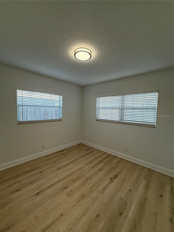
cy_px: 116
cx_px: 87
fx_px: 94
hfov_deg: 85.7
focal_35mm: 14
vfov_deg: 102.1
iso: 160
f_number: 2.2
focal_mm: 2.22
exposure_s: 1/120
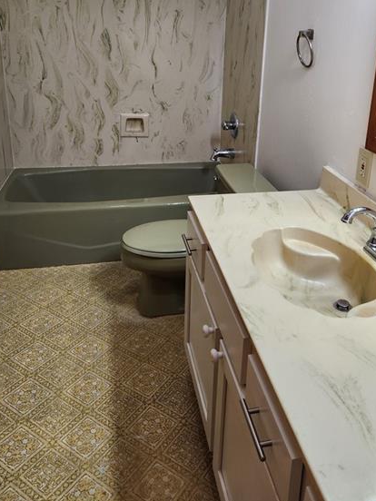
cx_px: 206
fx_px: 463
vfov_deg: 55.4
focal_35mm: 32
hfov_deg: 44.1
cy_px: 159
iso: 125
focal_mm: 5.4
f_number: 1.8
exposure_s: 1/120
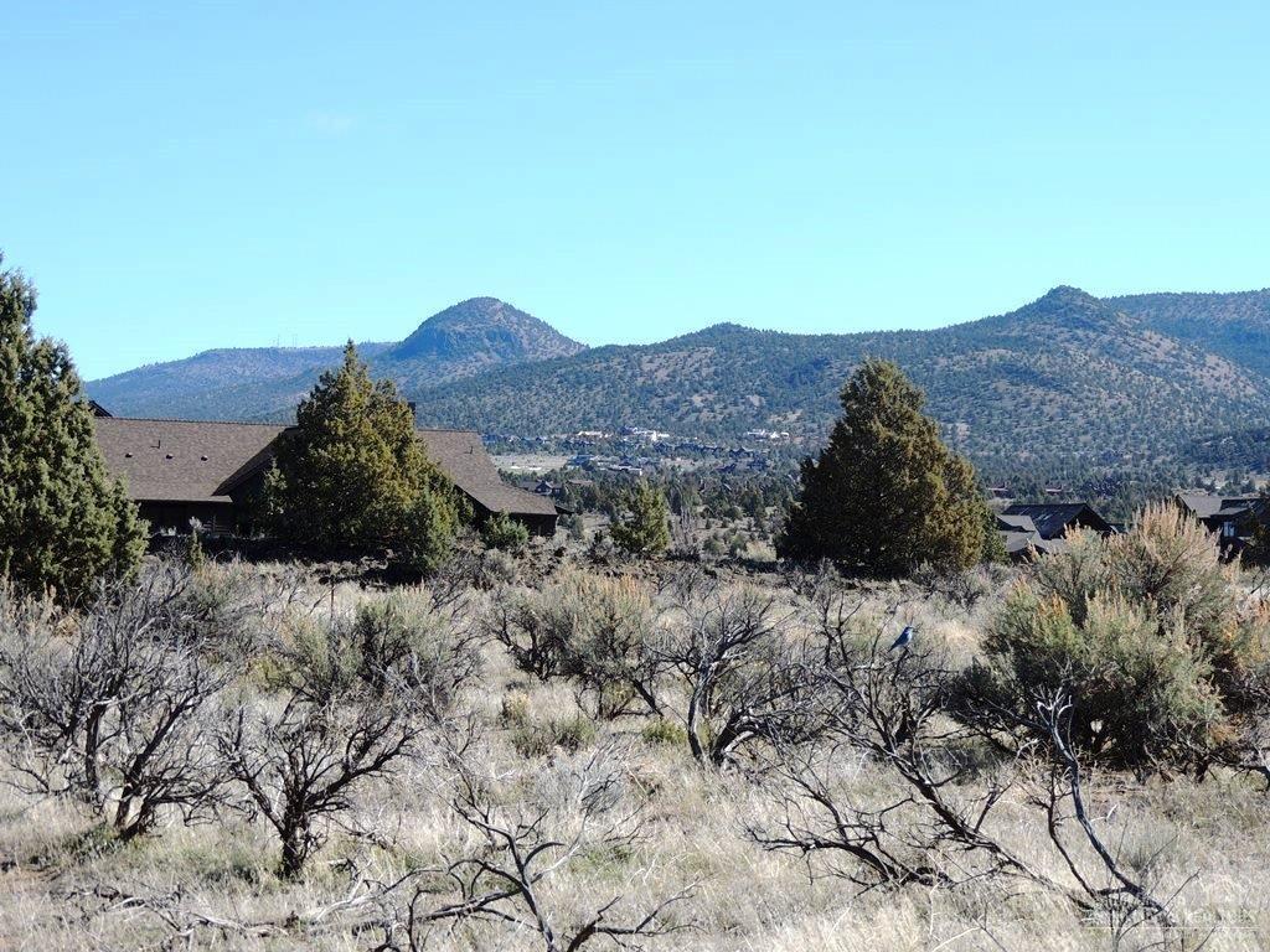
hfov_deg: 26.0
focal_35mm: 75
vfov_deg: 19.6
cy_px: 476
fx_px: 2752
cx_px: 635
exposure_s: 1/500
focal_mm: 13.3
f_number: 3.9
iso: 100
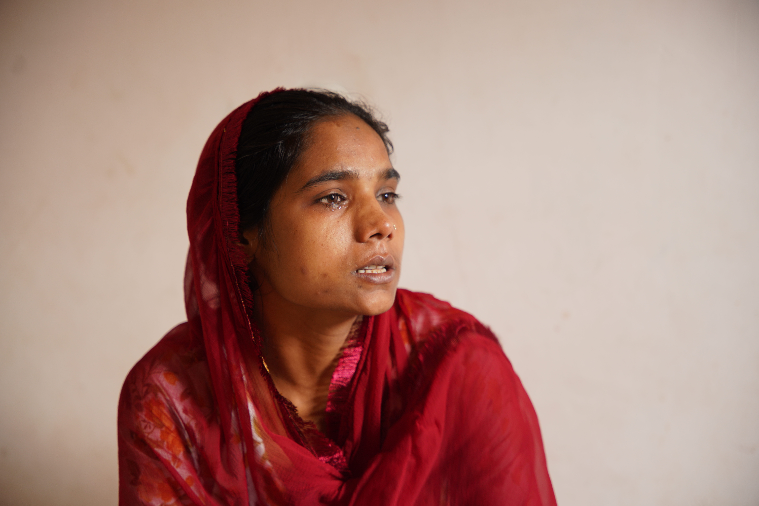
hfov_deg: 28.8
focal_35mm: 70
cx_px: 380
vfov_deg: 19.5
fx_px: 1476
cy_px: 253
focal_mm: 70
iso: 320
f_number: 2.8
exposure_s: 1/60
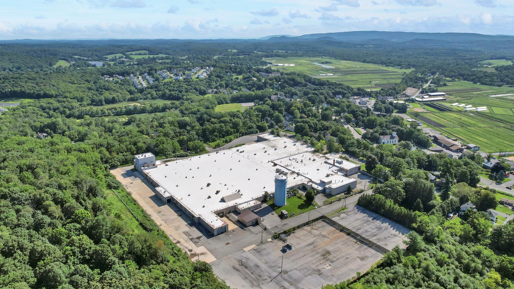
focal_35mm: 24
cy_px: 156
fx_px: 327
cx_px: 259
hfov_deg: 76.3
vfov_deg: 47.6
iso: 110
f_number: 2.8
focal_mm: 8.38
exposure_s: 1/1600
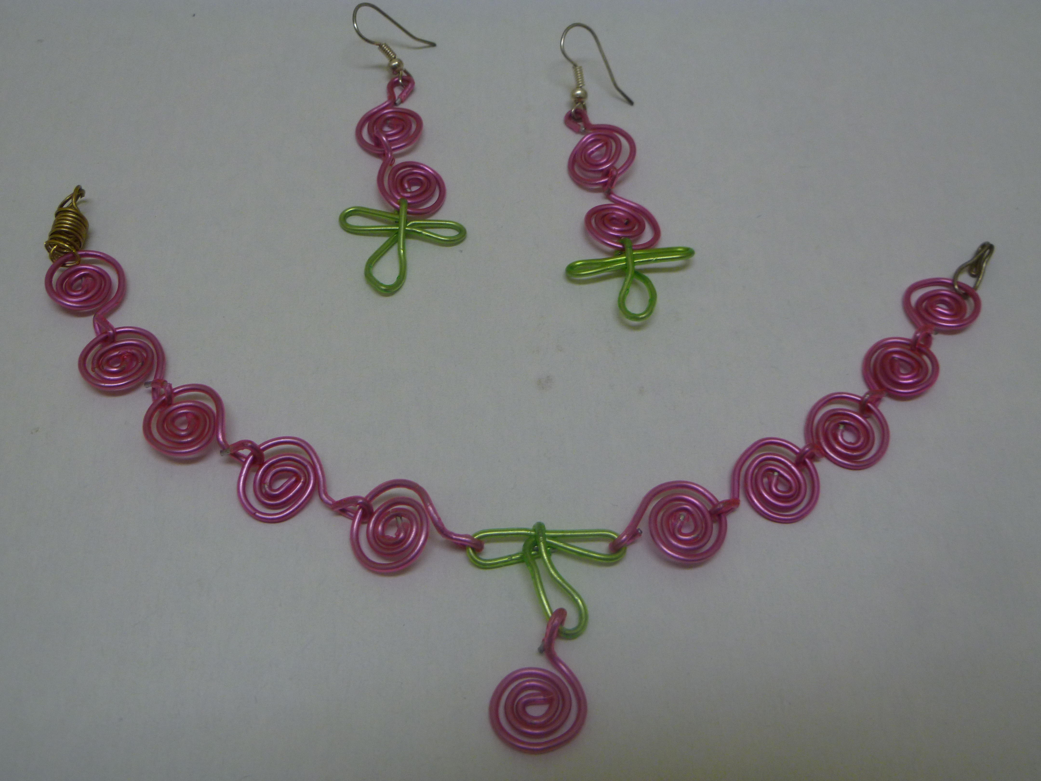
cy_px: 390
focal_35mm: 36
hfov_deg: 51.4
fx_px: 1083
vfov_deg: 39.7
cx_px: 520
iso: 125
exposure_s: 1/30
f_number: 3.6
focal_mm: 6.5
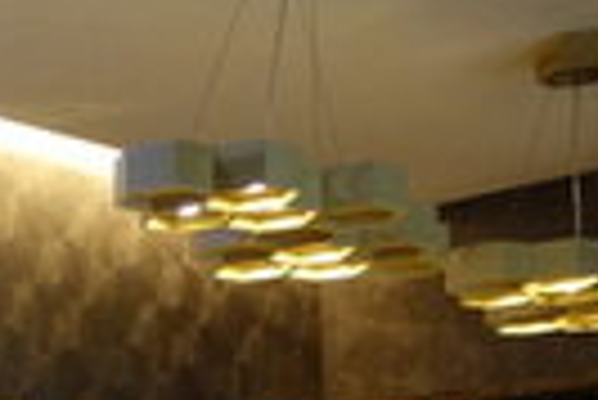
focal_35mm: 108
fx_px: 1796
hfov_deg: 17.3
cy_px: 789
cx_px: -256
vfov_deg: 11.5
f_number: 1.8
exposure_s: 1/30
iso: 200
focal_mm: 8.8
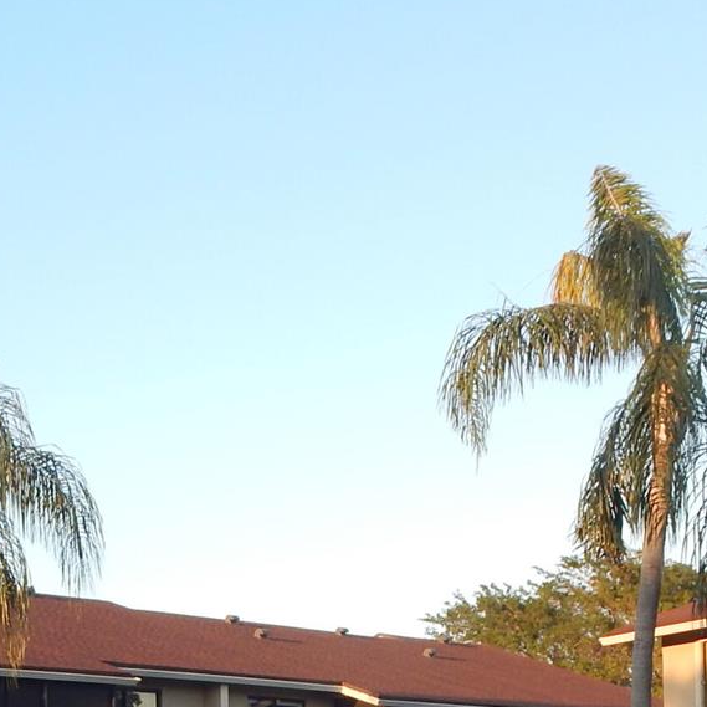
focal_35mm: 89
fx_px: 2057
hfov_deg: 19.4
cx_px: 165
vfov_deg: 18.4
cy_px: 866
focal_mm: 5.1
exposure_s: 1/320
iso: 125
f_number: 3.2
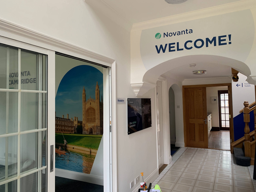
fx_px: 192
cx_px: 128
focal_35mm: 26
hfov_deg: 67.3
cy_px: 96
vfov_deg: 53.1
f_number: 1.8
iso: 100
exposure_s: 1/121
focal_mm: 4.25
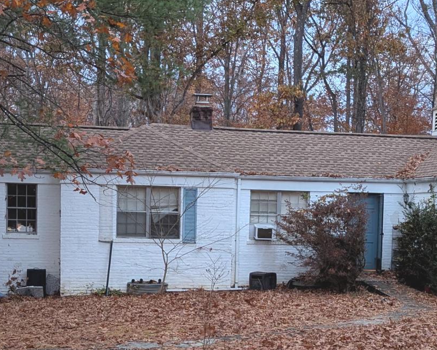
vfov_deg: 25.5
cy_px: 257
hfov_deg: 31.9
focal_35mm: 59
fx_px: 763
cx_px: 226
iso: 333
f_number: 1.85
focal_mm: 6.81
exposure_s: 1/23.8
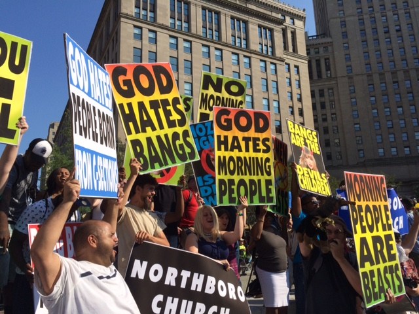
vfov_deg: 48.2
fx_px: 351
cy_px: 157
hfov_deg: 61.7
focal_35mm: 29
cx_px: 210
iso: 32
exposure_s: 1/2564
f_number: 2.2
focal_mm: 4.15
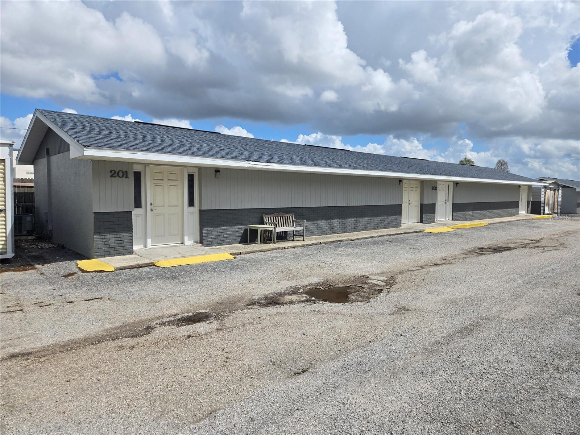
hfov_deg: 73.9
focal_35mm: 23
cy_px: 218
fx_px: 385
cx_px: 290
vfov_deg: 58.9
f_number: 1.8
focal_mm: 5.4
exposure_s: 1/3464
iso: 25
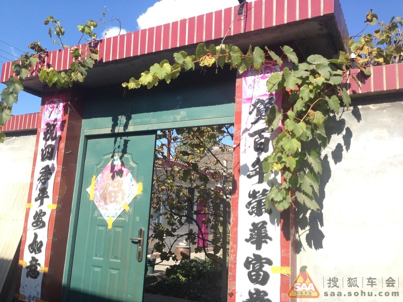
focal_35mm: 33
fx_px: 384
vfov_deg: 42.9
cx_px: 202
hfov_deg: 55.4
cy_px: 151
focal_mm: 4.12
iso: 50
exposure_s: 1/985
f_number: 2.4
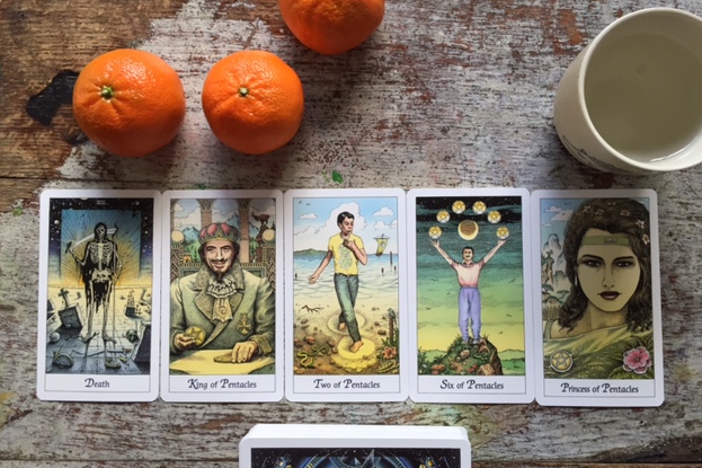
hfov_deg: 60.3
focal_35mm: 31
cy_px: 201
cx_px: 357
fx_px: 604
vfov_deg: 42.2
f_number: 2.2
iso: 32
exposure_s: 1/30
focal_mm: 4.15
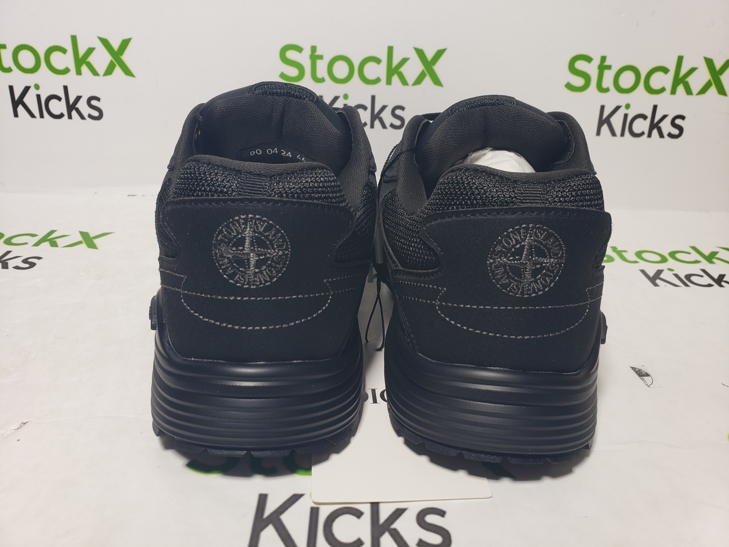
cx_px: 364
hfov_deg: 67.3
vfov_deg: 53.1
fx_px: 548
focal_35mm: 26
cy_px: 274
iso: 50
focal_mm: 4.3
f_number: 2.4
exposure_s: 1/140
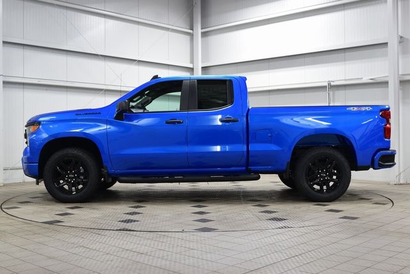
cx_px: 205
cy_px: 137
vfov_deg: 30.9
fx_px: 495
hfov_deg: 45.0
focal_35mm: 44
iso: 450
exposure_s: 1/15
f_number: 6.3
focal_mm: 29
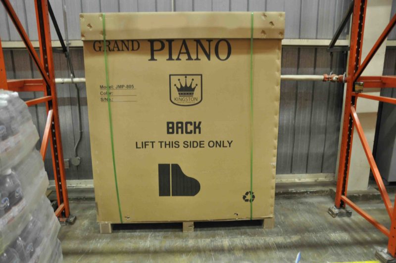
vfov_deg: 47.9
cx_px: 198
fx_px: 297
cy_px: 132
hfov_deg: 67.4
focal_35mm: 27
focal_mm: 18
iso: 1000
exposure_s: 1/30
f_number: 2.8
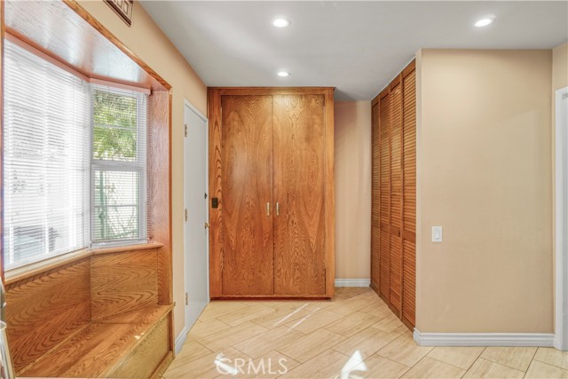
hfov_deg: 85.4
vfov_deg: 63.2
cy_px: 190
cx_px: 284
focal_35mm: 20
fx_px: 308
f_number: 4
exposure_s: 1/25
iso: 160
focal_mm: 13
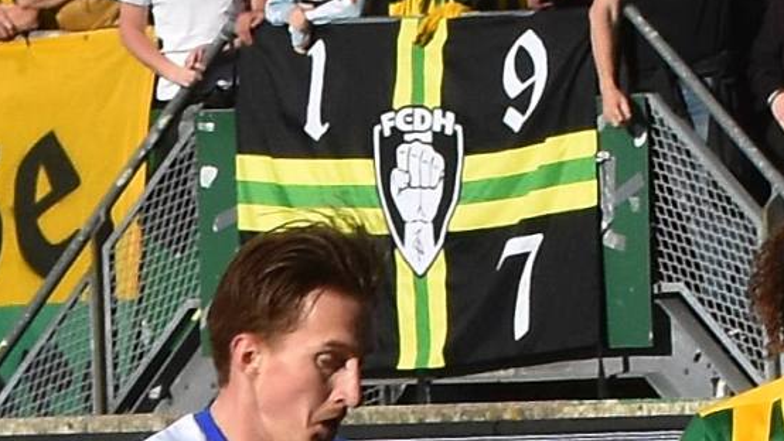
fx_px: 10189
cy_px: 714
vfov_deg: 2.5
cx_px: 512
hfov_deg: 4.4
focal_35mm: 490
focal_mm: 90
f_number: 5.6
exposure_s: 1/1600
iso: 400
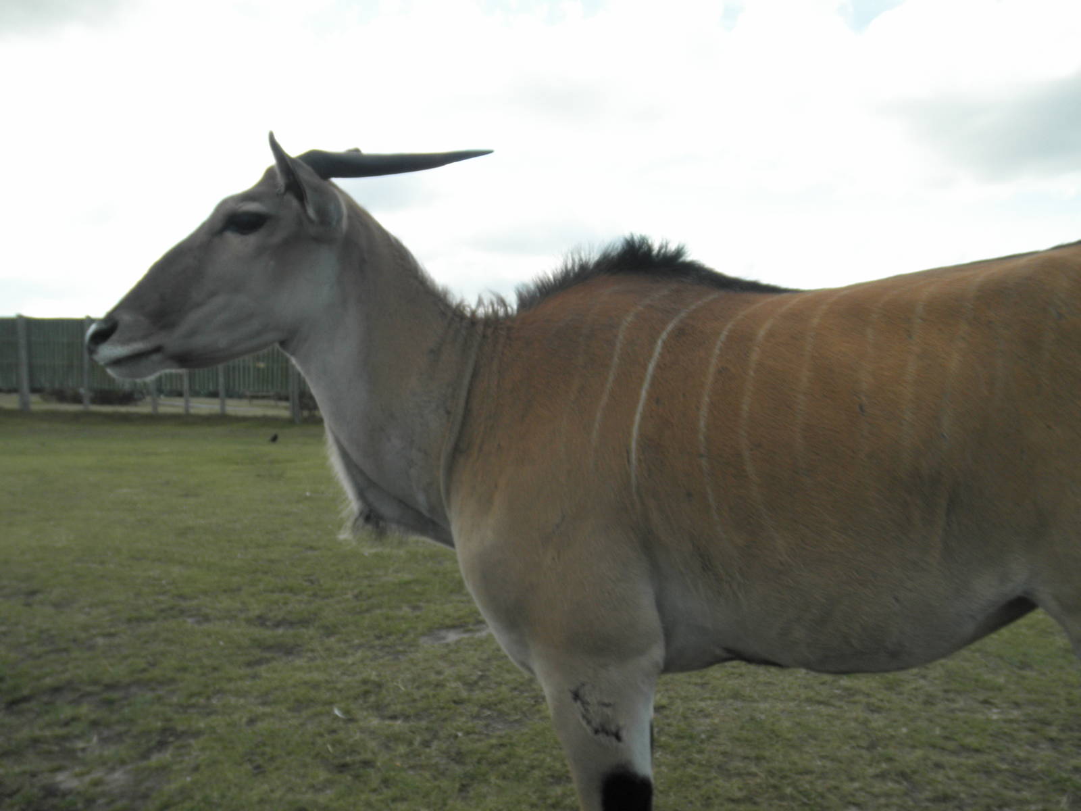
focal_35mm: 28
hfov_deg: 63.4
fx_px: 874
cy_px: 406
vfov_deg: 49.7
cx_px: 540
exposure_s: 1/60
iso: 64
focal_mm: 5
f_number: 8.5
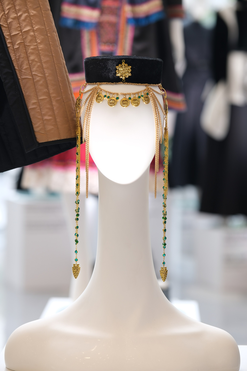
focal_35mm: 113
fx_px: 1163
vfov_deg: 18.1
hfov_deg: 12.1
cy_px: 186
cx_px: 124
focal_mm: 75
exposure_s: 1/50
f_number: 2.5
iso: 160
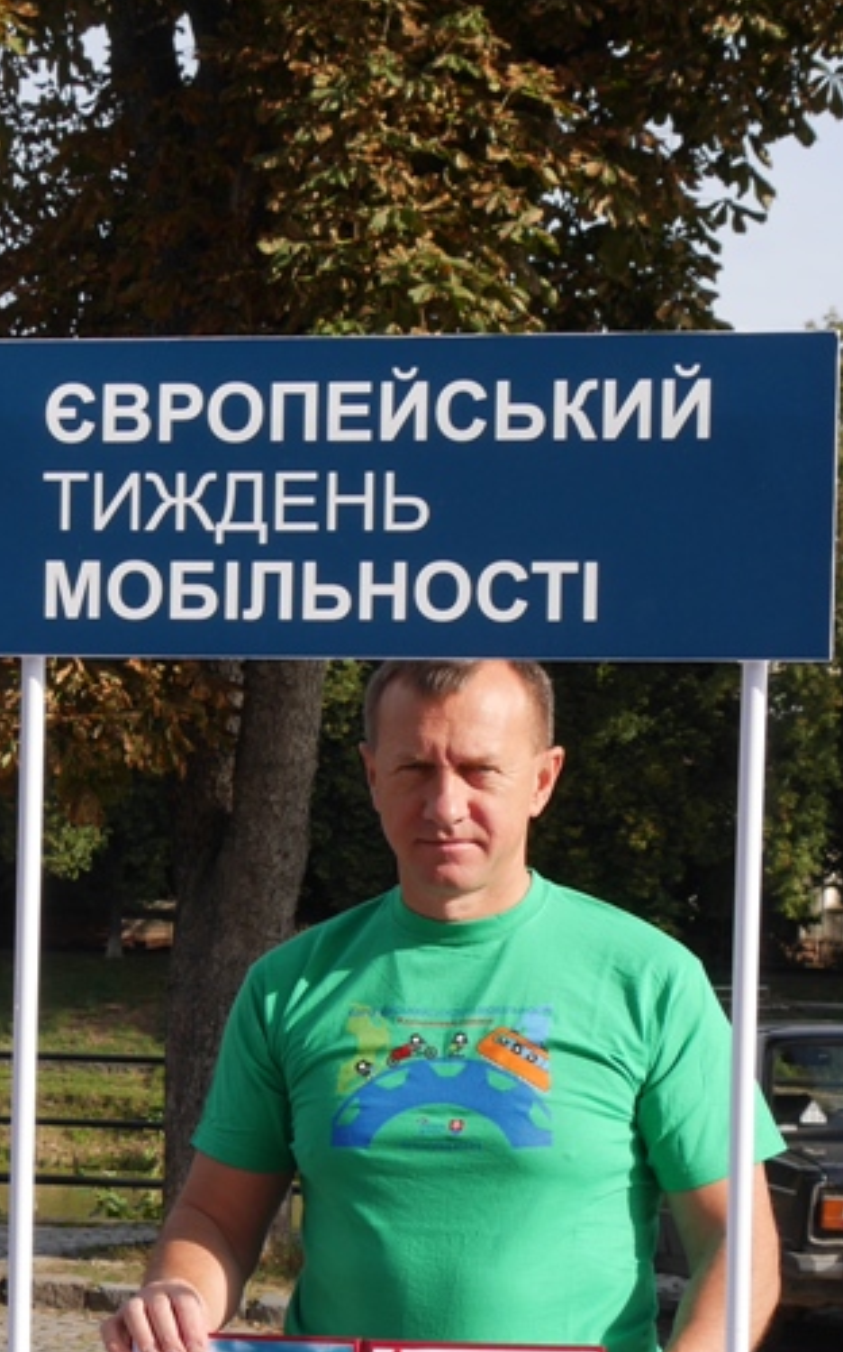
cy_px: 1010
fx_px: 3754
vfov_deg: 20.3
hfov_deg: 12.7
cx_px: 119
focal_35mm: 102
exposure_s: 1/400
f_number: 7.1
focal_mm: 24
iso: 200
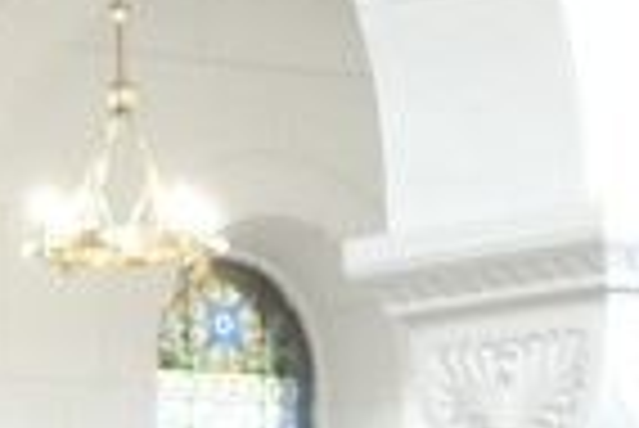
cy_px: 1038
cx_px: 428
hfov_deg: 6.5
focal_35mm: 317
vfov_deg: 4.3
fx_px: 5632
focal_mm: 30.2
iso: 1000
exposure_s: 1/60
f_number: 2.8
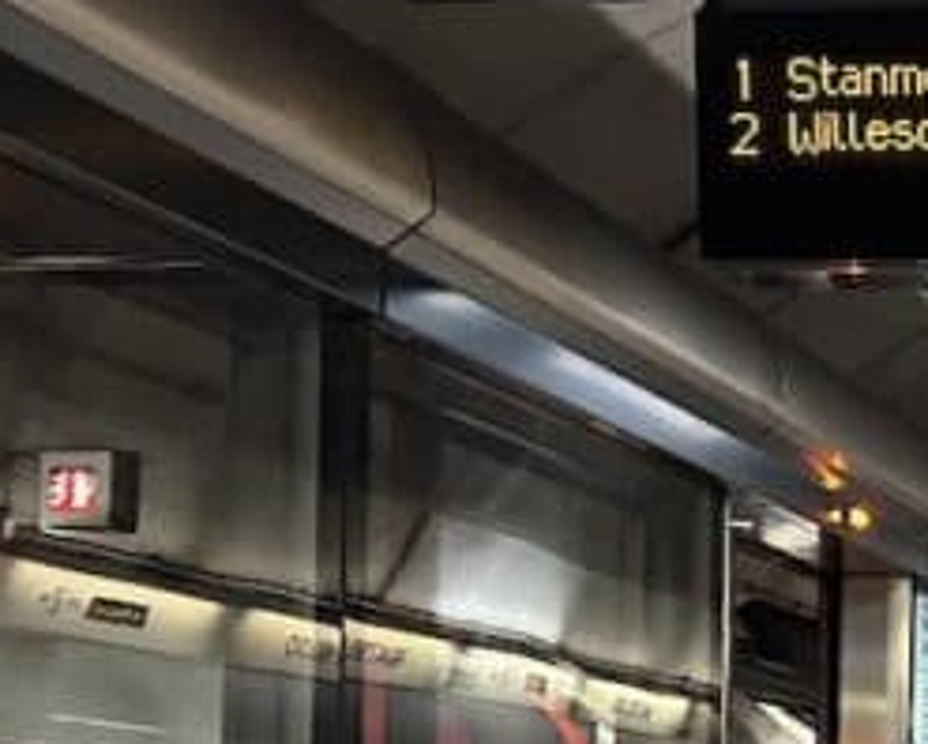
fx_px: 2666
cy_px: 902
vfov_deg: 15.3
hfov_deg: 18.0
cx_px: 1307
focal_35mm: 97
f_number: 1.78
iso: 500
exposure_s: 1/50
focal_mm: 6.86
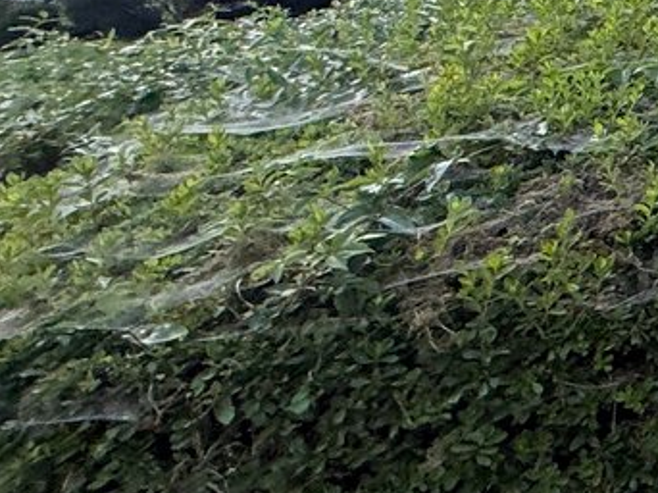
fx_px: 1178
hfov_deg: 16.9
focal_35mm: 62
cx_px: 1454
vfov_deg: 21.1
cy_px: -170
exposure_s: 1/579
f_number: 2.2
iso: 50
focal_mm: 2.22
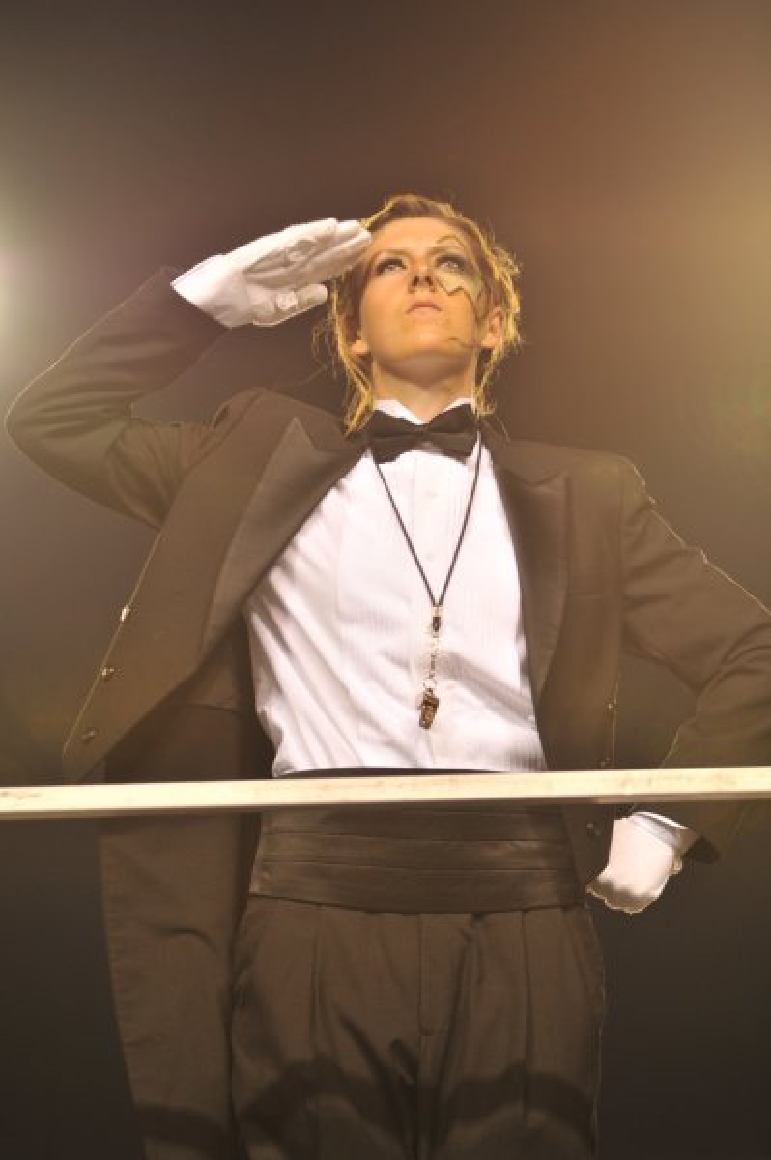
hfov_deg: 13.0
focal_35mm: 105
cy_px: 580
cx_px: 386
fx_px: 3379
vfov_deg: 19.5
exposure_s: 1/60
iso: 320
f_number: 2.8
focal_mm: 70
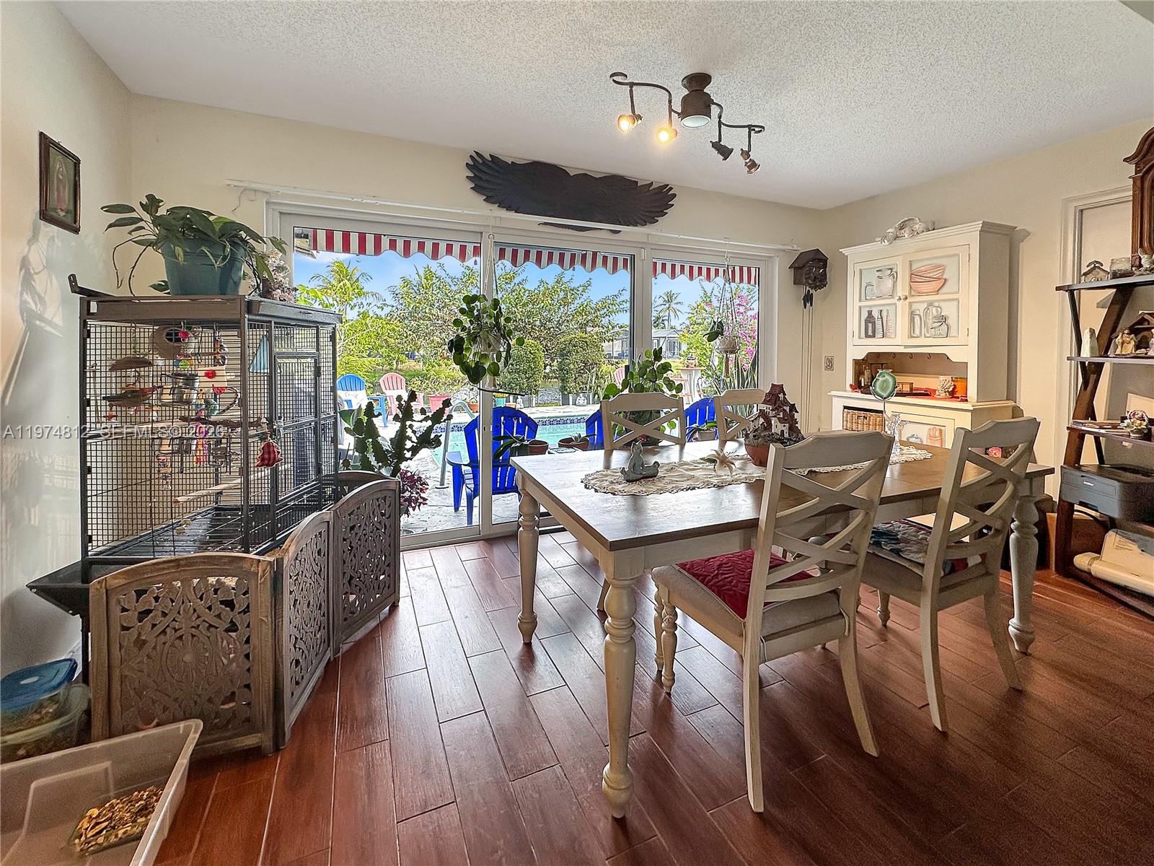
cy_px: 433
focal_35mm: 14
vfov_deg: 85.7
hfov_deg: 102.1
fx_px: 467
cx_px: 577
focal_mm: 2.22
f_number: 2.2
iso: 50
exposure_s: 1/120
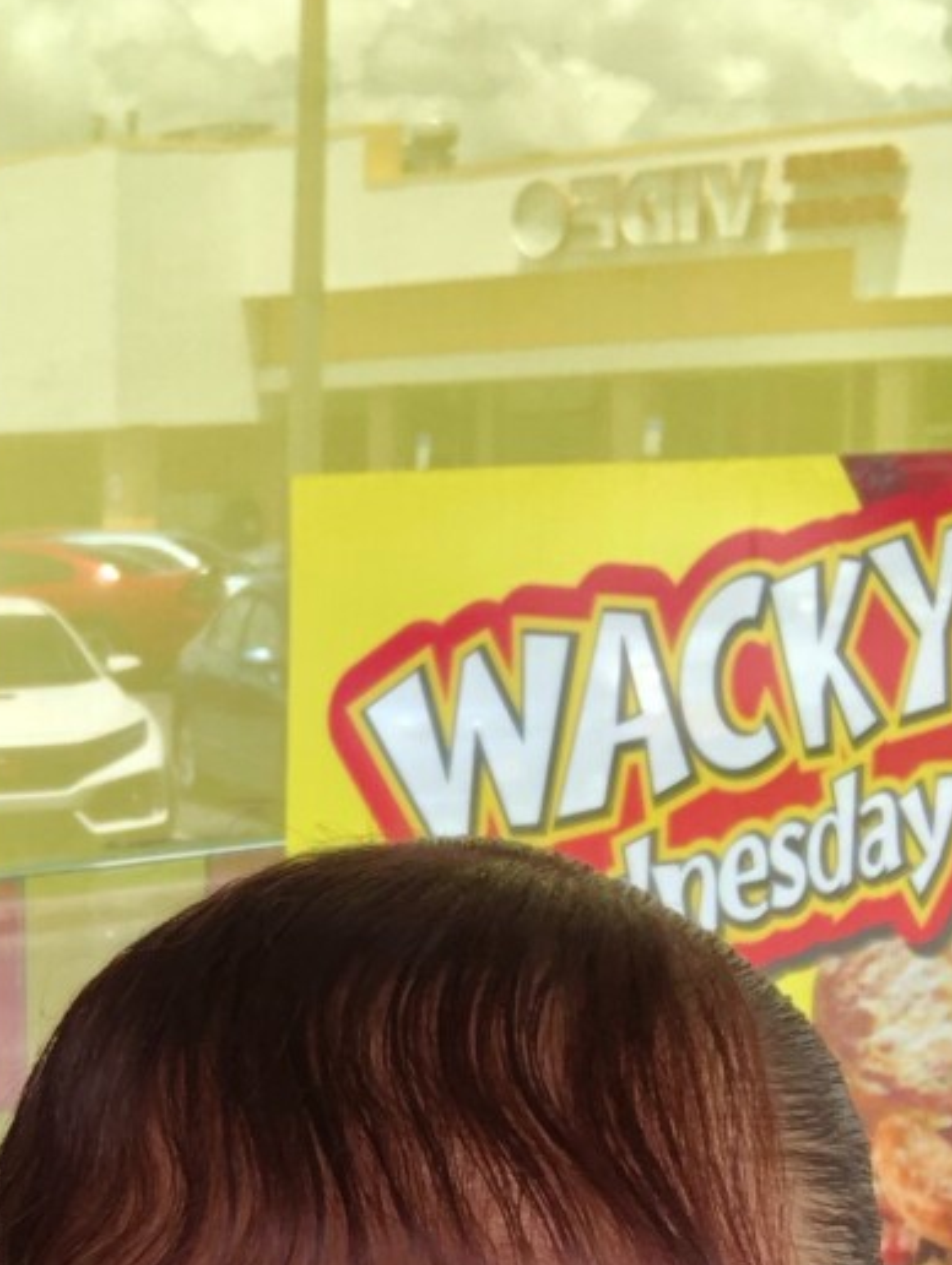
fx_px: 3405
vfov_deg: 20.4
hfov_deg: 14.9
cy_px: 1250
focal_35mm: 93
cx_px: -418
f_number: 2.2
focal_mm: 2.87
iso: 50
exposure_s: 1/120
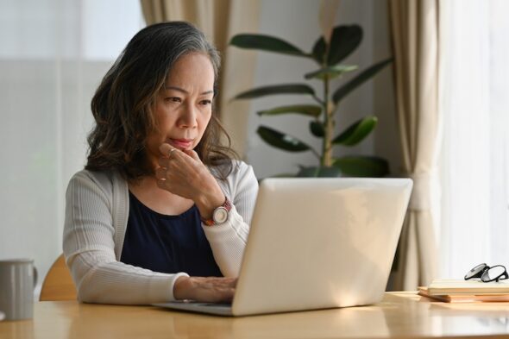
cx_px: 254
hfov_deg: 23.9
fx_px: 1201
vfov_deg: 16.1
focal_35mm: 85
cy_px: 170
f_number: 2.8
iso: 400
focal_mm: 85
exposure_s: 1/2000
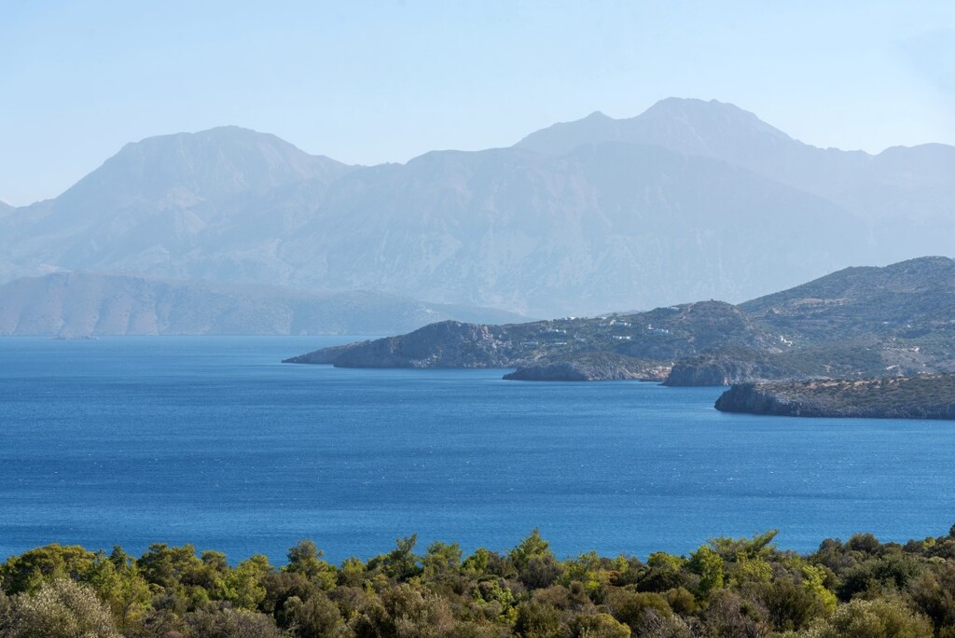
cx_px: 478
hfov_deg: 23.9
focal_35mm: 85
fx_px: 2256
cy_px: 319
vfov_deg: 16.1
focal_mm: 85
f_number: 8
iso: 100
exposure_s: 1/400
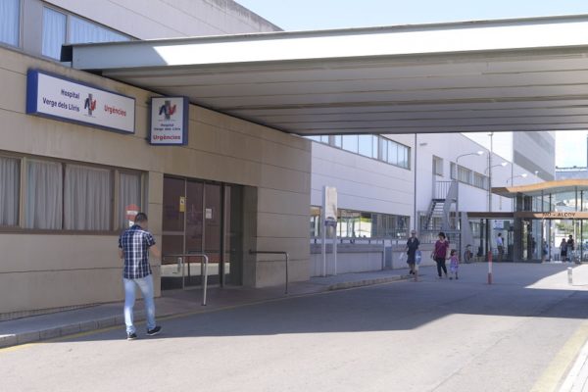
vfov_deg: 22.6
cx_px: 294
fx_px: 980
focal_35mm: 60
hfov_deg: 33.4
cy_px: 196
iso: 500
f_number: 10
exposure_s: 1/400
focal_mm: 60
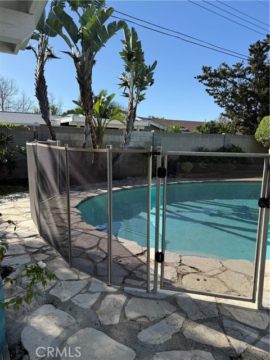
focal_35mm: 24
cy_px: 180
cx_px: 135
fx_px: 250
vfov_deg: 71.6
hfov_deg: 56.8
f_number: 1.78
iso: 80
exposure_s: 1/3279
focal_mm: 6.76
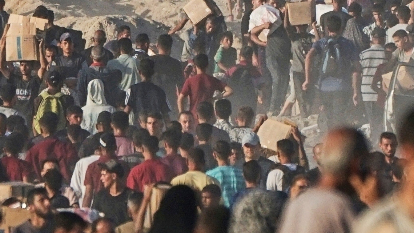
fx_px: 21431
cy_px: -23
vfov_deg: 0.6
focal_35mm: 1952
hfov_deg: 1.1
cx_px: 223
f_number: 6.3
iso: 400
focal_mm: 358
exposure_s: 1/3200
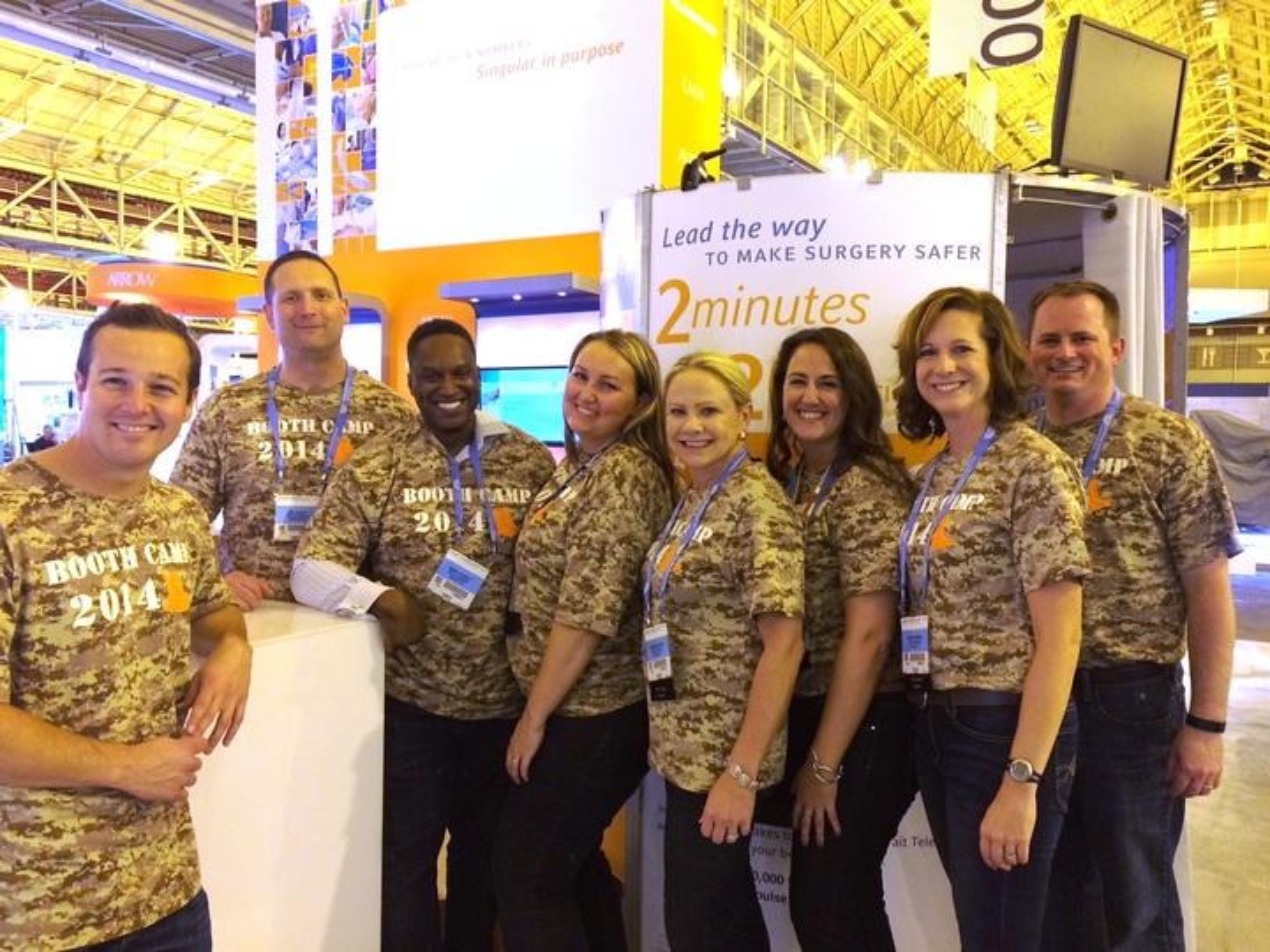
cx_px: 635
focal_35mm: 30
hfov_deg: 60.0
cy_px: 476
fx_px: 1101
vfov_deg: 46.8
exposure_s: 1/30
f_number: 2.2
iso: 160
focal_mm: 4.12
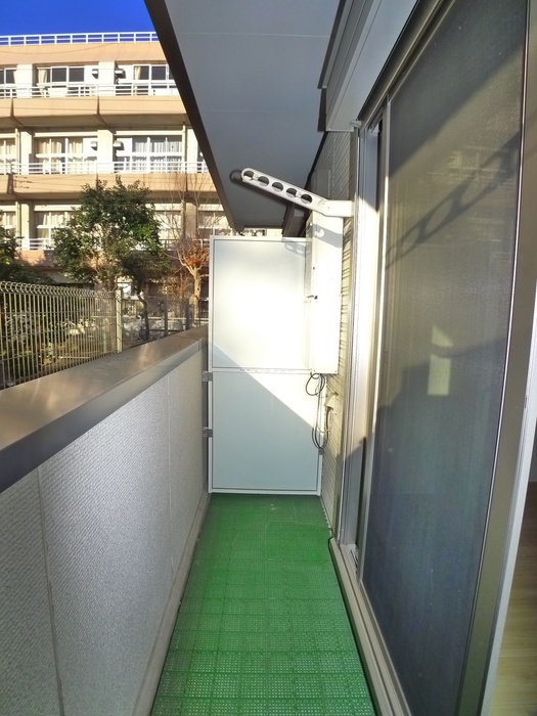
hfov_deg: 56.8
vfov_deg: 71.6
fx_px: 496
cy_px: 358
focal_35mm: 24
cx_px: 268
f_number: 4
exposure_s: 1/640
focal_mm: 5.1
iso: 400
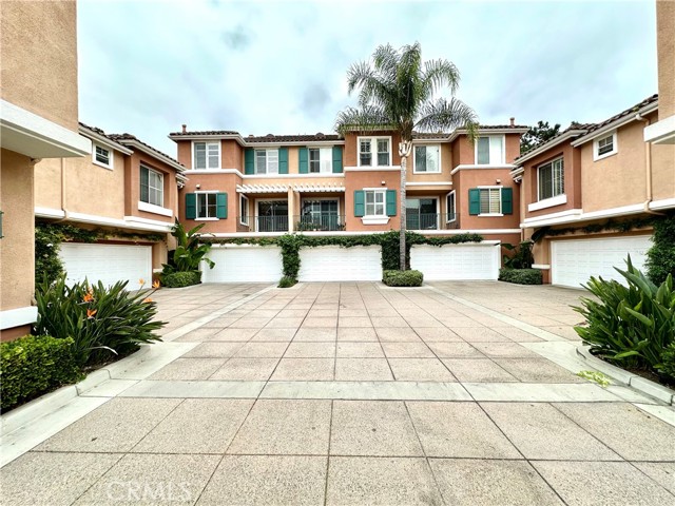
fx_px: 273
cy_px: 253
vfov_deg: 85.7
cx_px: 338
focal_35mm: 14
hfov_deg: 102.1
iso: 40
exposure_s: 1/895
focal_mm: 2.22
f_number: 2.2
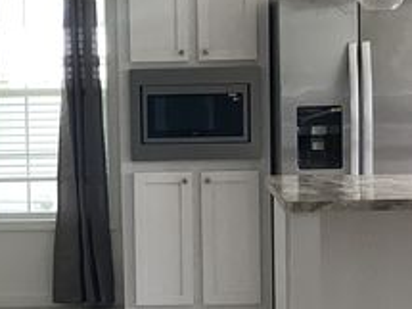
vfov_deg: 14.6
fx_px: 1201
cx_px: 98
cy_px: 154
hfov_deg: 19.3
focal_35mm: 101
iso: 64
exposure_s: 1/60
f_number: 2.4
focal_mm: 3.3
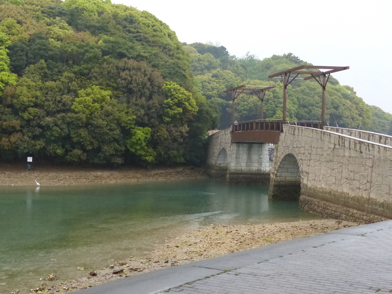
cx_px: 196
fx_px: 612
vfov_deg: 27.0
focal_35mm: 54
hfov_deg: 35.5
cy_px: 147
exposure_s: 1/60
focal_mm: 9.8
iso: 800
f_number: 2.8
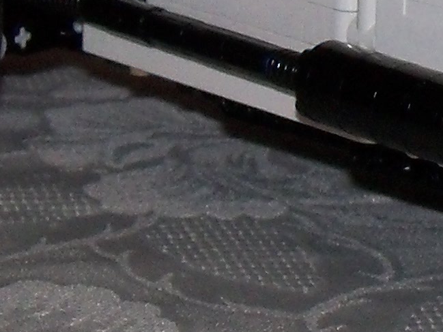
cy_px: 75
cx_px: 644
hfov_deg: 7.0
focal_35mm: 281
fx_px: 3597
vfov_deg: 5.3
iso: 200
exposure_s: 1/30
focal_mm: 8.8
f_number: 3.8
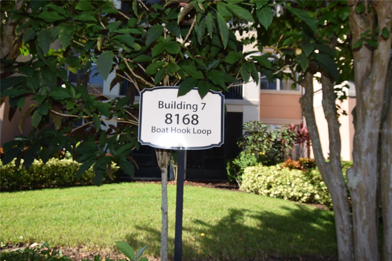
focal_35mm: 22
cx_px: 196
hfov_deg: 77.3
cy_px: 130
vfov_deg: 56.1
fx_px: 245
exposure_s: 1/160
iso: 100
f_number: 6.3
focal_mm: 15
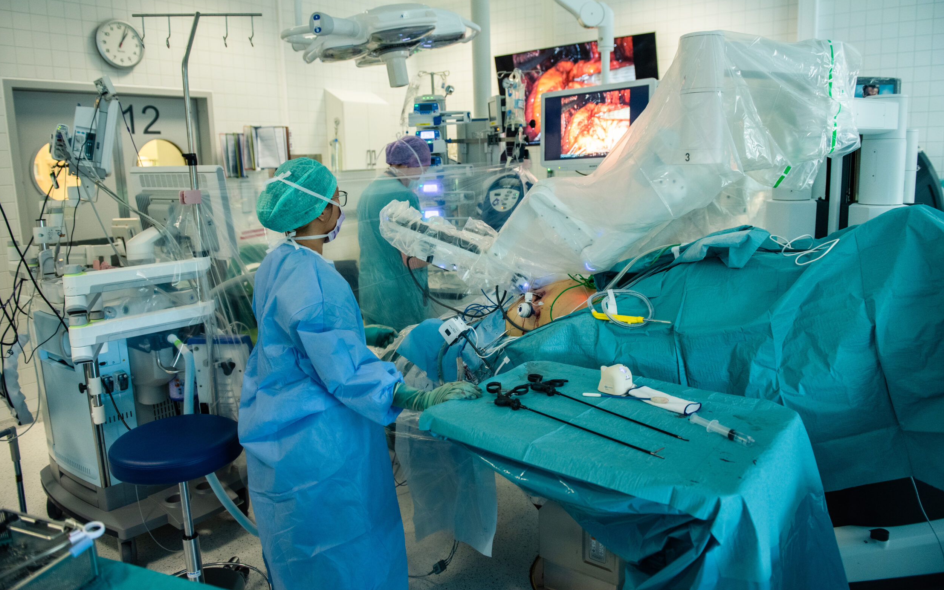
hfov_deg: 72.5
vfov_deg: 49.2
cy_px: 271
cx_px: 467
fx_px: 643
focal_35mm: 25
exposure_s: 1/100
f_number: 3.5
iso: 1600
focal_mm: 24
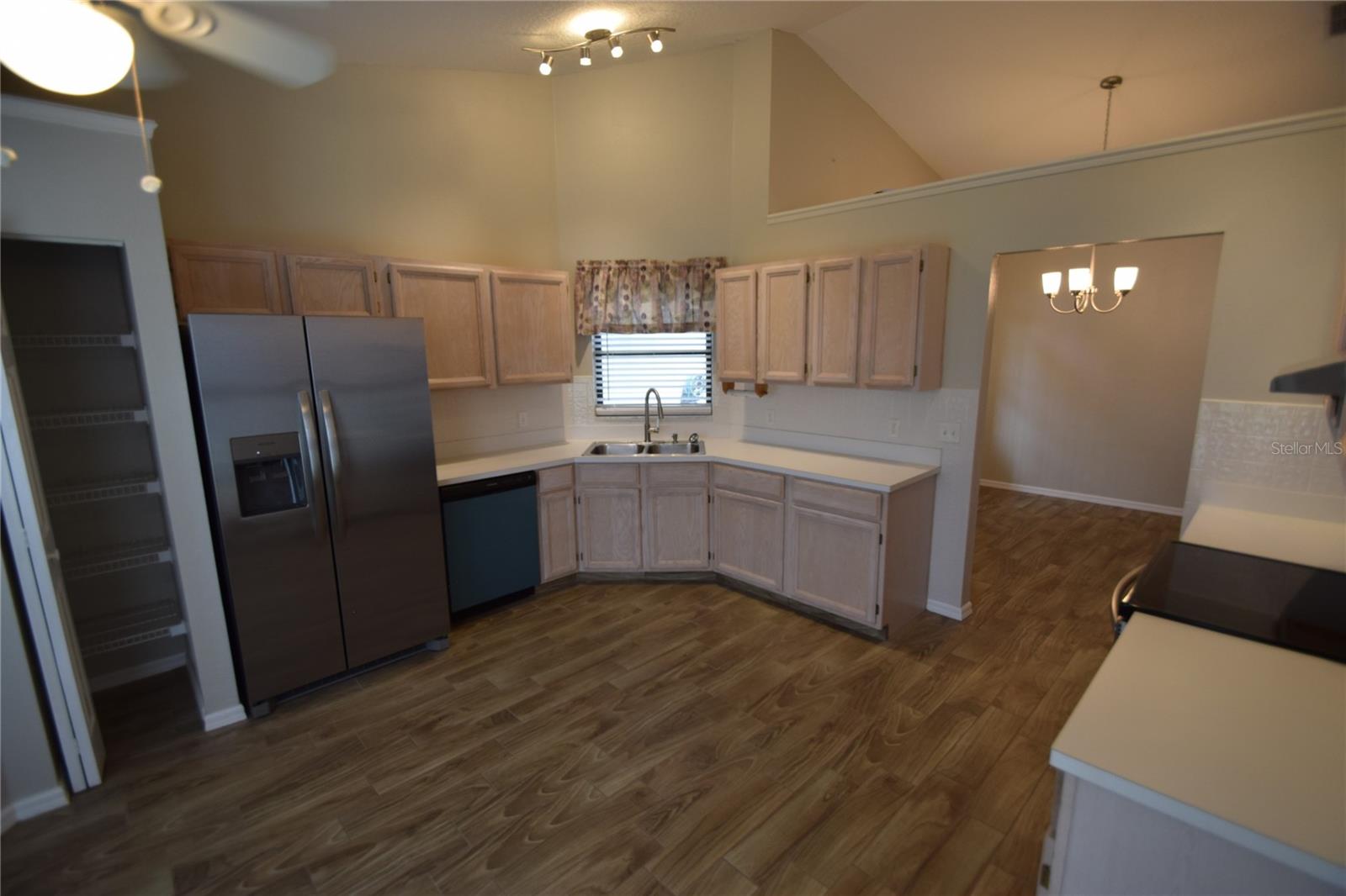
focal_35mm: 15
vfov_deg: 77.3
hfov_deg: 100.4
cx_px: 673
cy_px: 448
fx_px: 561
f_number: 4.5
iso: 400
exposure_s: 1/80
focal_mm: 10
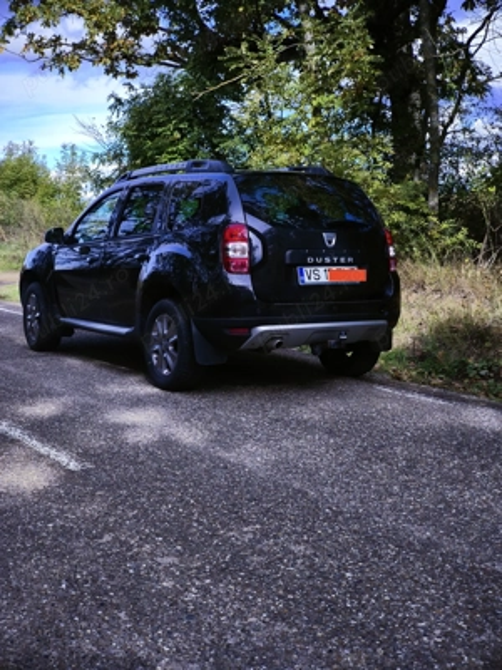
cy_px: 335
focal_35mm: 50
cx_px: 251
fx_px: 967
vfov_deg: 38.2
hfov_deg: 29.1
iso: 200
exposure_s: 1/799
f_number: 1.9
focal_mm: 7.1
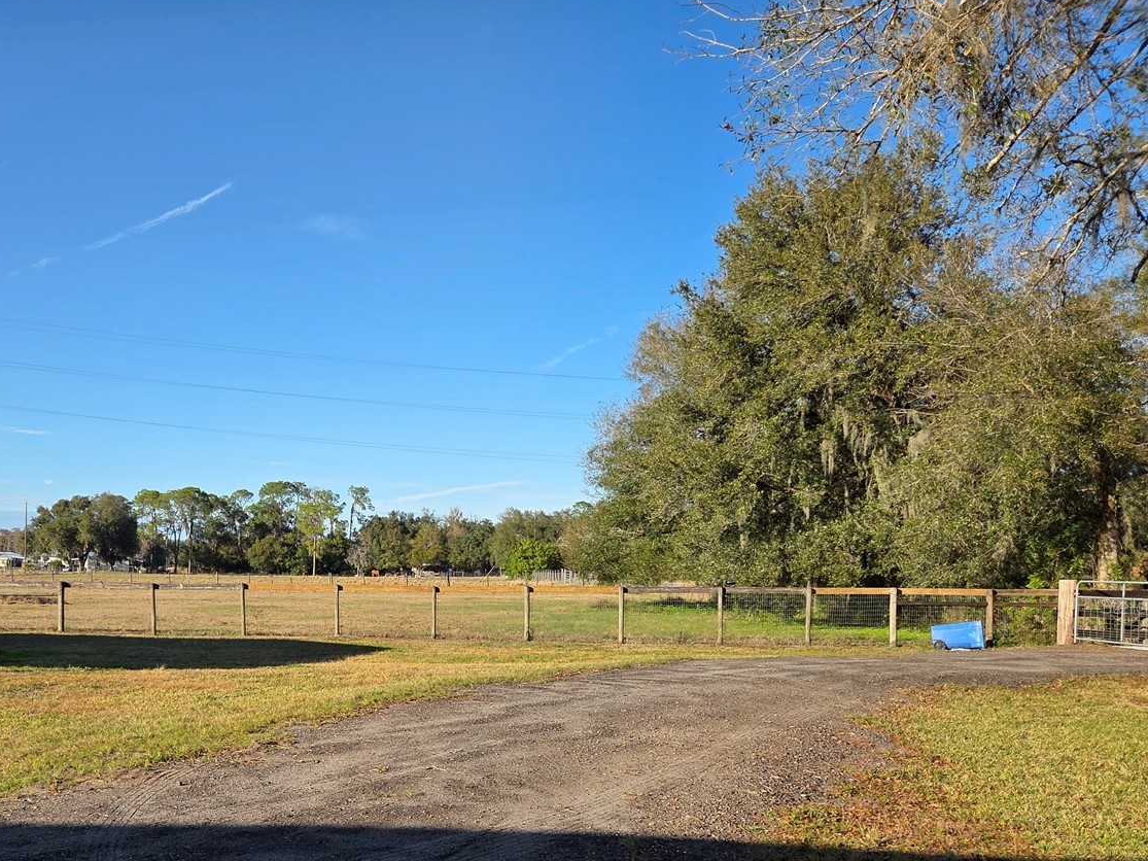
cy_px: 606
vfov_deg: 42.1
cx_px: 374
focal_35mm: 33
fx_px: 1094
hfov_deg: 54.1
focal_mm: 5.4
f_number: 1.8
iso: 80
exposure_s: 1/3075
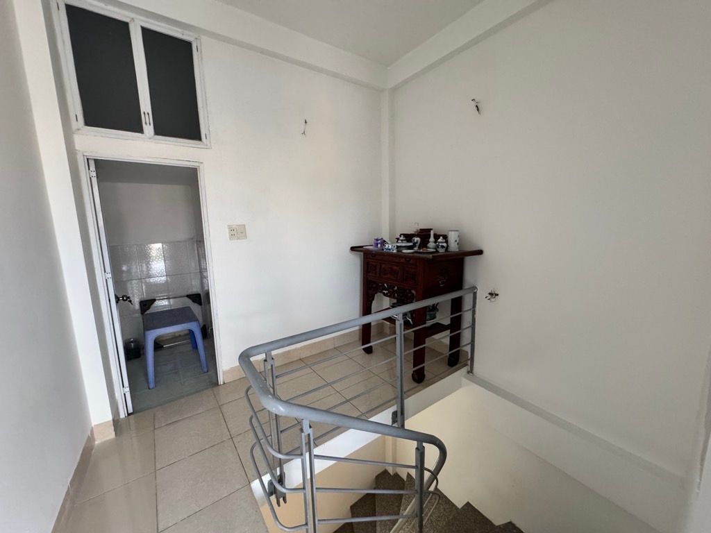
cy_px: 266
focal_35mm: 14
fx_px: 288
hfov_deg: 102.1
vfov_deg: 85.7
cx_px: 356
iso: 320
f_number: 2.2
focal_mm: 2.22
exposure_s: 1/64
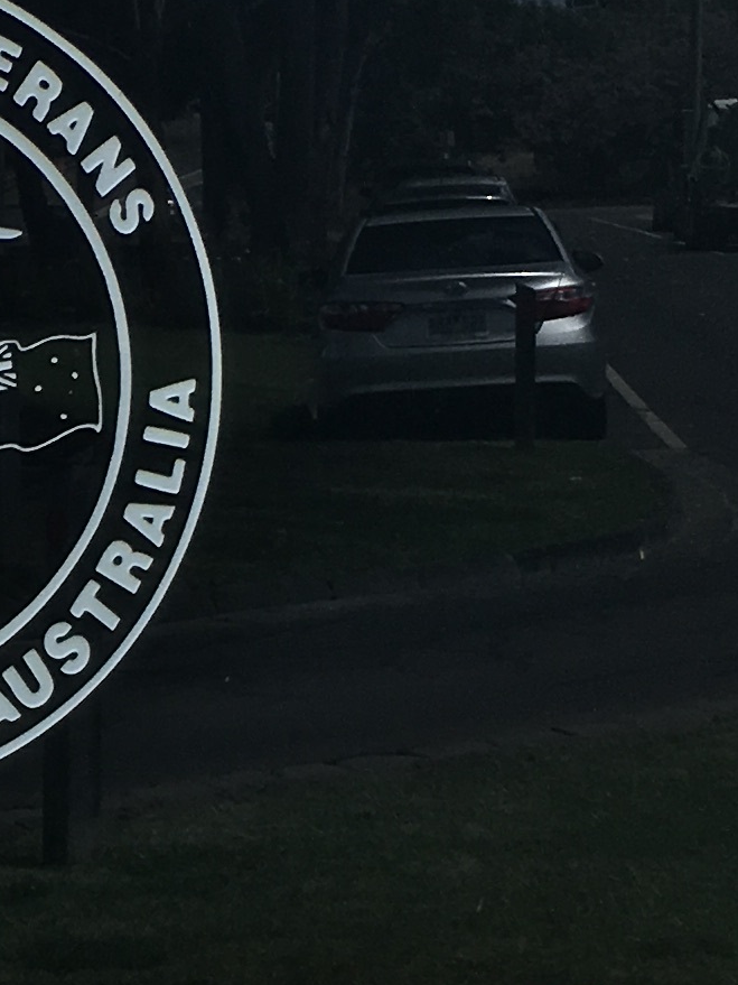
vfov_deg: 14.8
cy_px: 585
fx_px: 3782
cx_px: -161
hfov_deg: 10.9
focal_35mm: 133
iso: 25
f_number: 2.2
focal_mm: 4.15
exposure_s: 1/1326
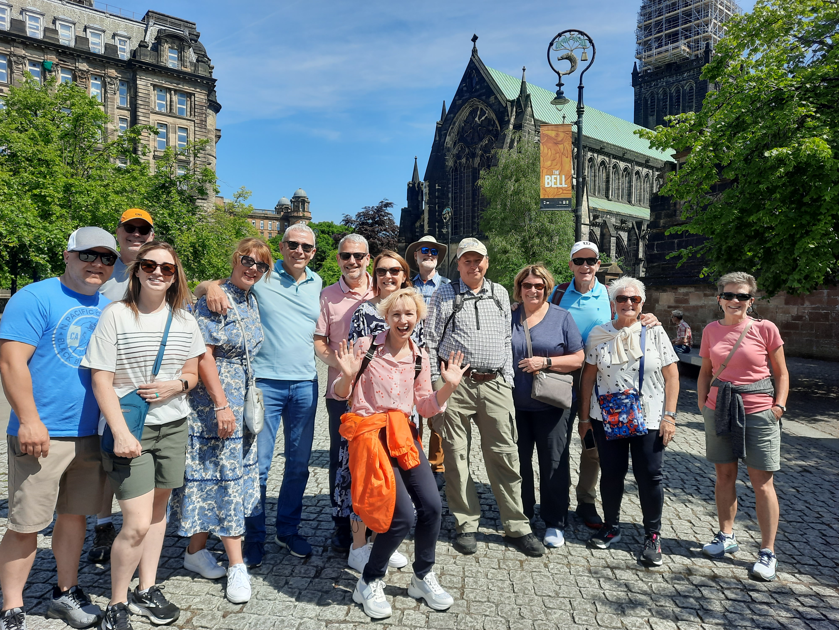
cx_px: 420
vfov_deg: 54.9
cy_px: 315
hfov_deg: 69.4
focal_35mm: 25
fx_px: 606
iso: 32
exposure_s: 1/923
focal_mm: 4.6
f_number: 2
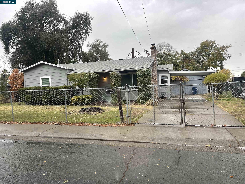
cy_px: 92
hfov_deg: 69.4
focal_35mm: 25
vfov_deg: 54.9
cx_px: 122
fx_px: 177
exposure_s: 1/154
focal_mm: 5.1
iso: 32
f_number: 1.6
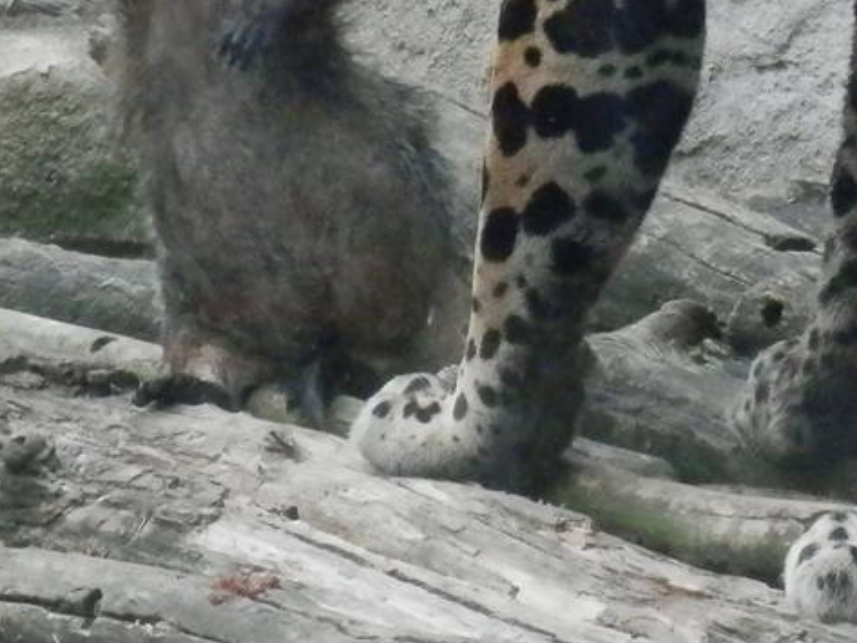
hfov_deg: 9.6
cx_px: 993
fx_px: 5027
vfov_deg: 7.3
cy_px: -33
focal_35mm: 203
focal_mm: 10.8
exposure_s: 1/500
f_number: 4.2
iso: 640
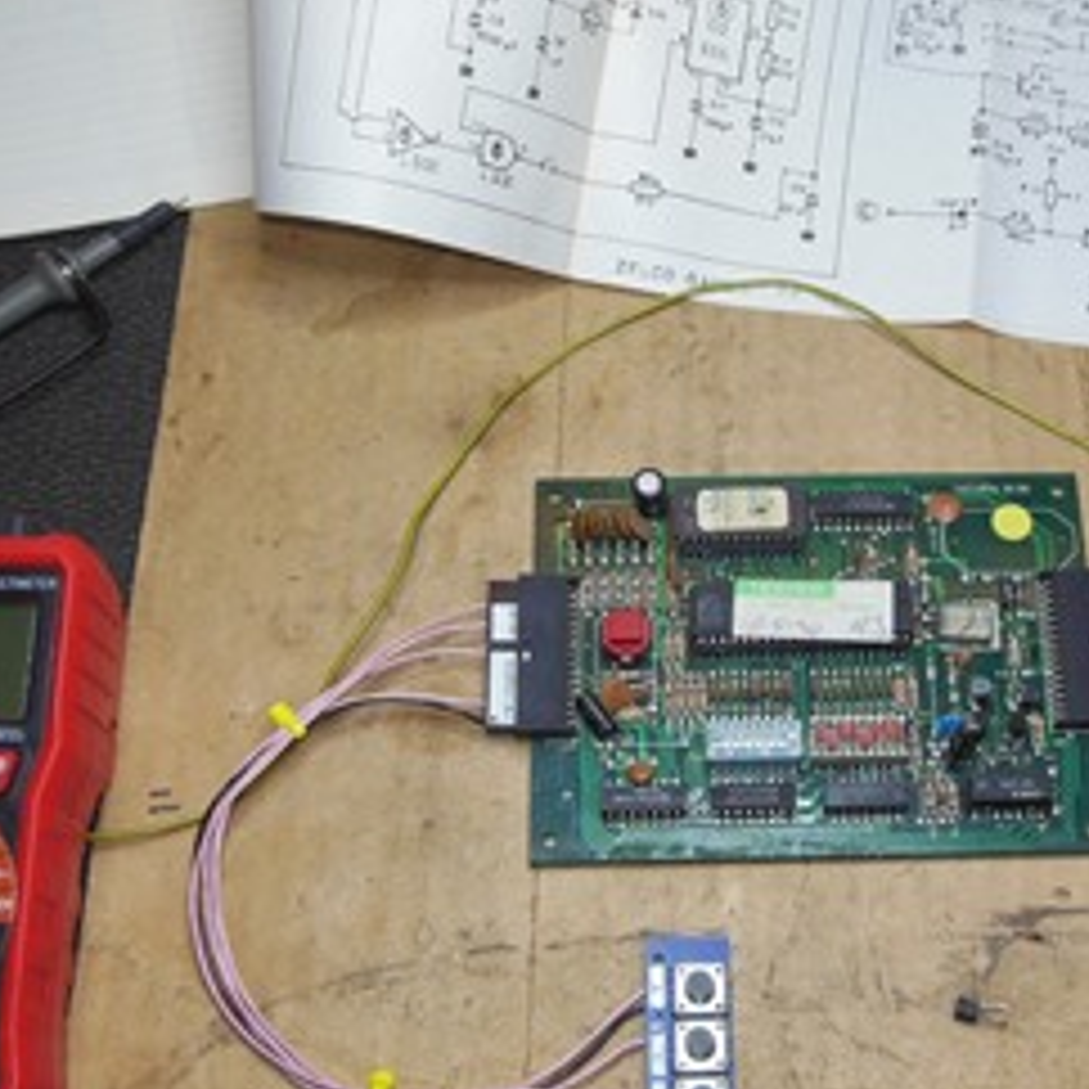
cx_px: 747
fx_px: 1922
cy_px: 518
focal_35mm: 54
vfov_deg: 31.6
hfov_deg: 31.3
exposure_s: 1/40
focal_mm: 6
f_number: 3.5
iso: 125
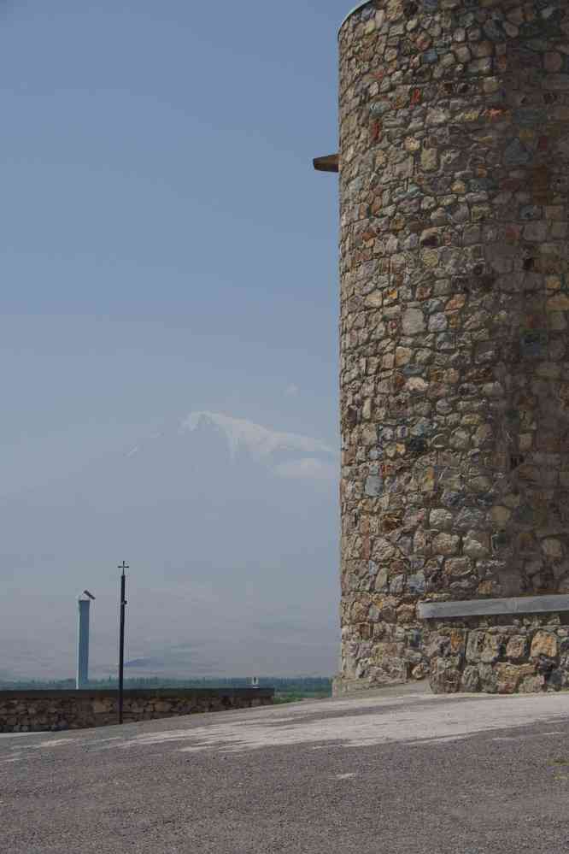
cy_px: 427
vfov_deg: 24.6
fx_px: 1956
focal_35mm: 82
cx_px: 284
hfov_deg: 16.6
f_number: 11
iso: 200
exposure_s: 1/125
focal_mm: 55
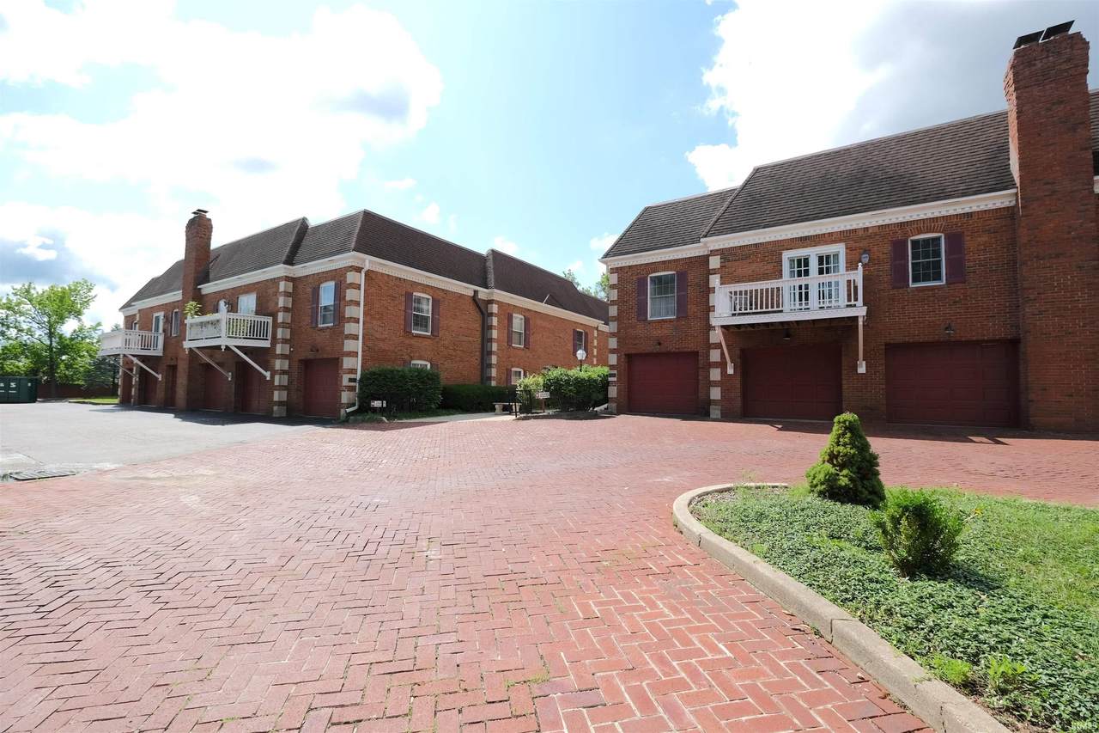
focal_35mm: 15
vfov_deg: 77.3
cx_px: 550
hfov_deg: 100.4
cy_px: 366
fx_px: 458
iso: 100
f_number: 4
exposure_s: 1/750
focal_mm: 10
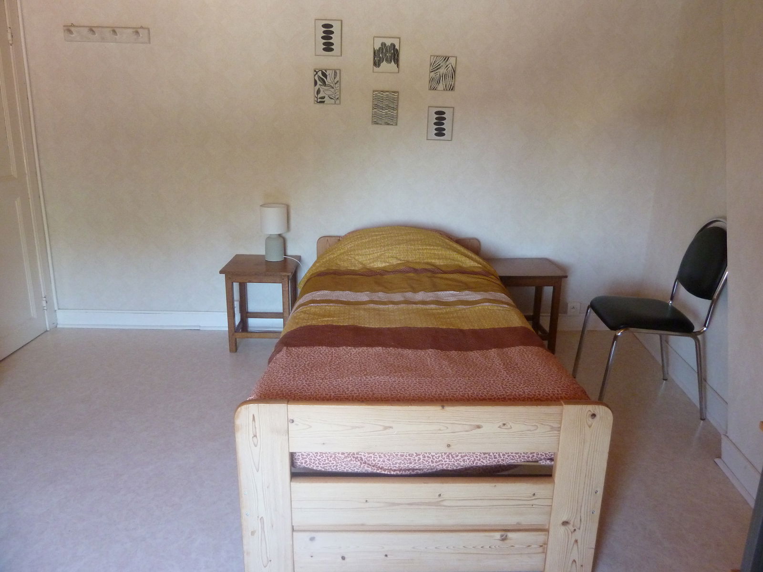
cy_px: 286
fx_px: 551
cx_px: 382
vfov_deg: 54.9
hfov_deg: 69.4
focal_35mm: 25
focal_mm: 4.1
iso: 400
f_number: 3.3
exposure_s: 1/20
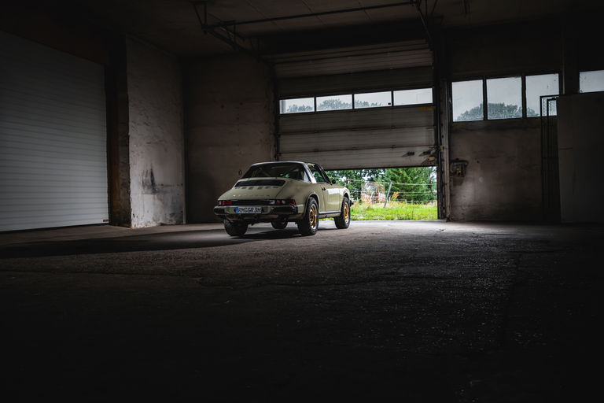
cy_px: 202
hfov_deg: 53.1
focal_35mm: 36
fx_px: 604
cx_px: 302
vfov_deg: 36.9
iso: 250
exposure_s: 1/160
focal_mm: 36
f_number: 5.6
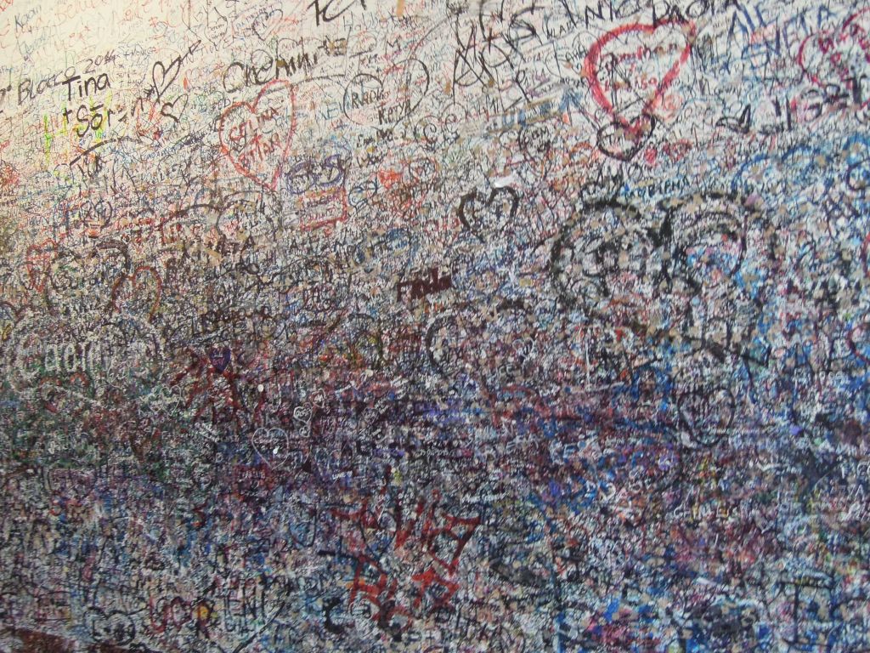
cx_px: 435
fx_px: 779
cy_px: 326
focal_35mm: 31
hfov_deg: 58.4
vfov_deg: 45.4
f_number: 3
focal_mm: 5.5
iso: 400
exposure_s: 1/15
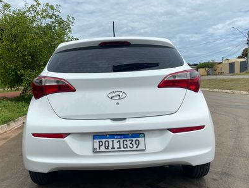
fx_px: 223
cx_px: 116
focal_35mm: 31
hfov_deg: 58.2
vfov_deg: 45.6
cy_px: 92
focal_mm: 4.25
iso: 32
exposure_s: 1/7194
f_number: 1.8
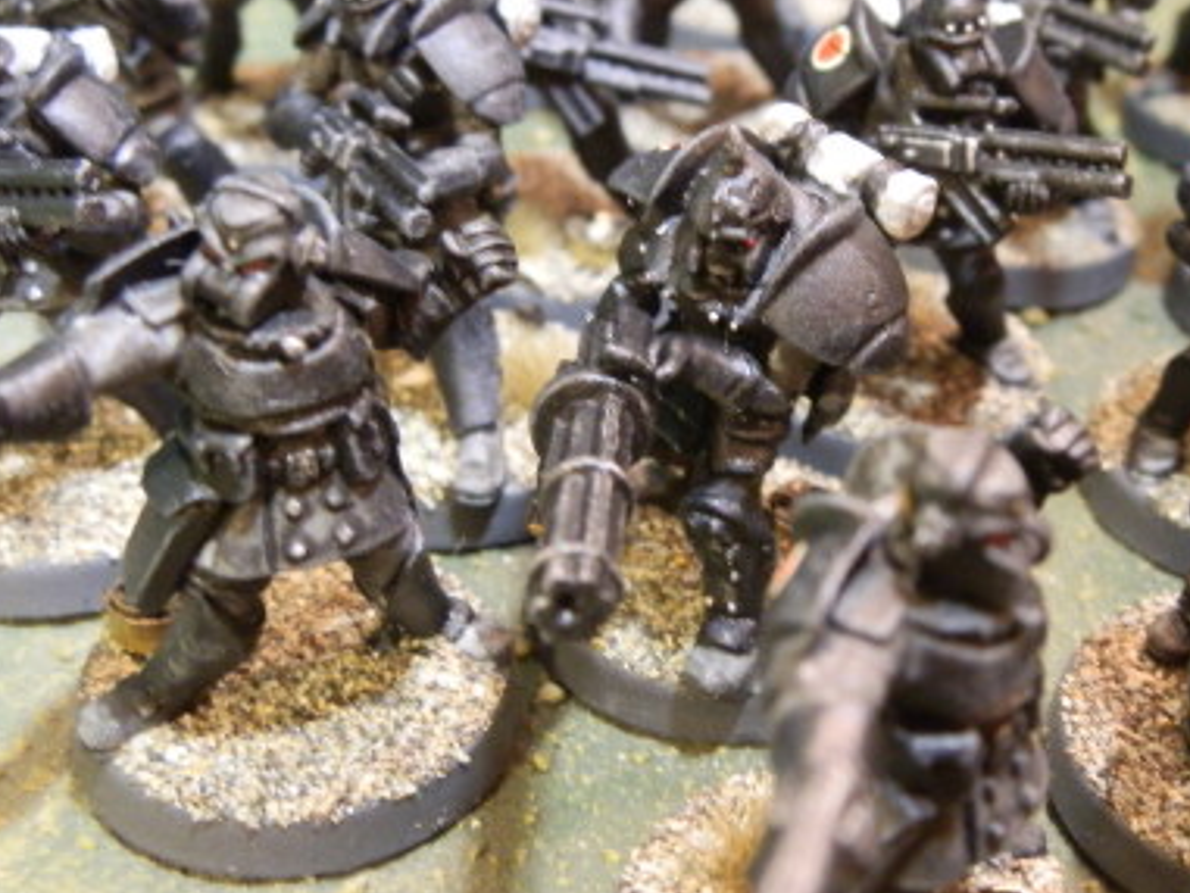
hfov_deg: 36.5
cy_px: 378
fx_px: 1788
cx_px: 762
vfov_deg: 28.0
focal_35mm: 52
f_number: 3.3
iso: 400
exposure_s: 1/8
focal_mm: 6.78
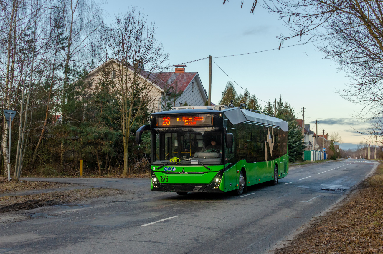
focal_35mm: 51
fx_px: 541
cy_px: 127
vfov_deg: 26.4
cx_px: 192
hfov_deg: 39.0
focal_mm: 34
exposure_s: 1/320
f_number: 6.3
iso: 800
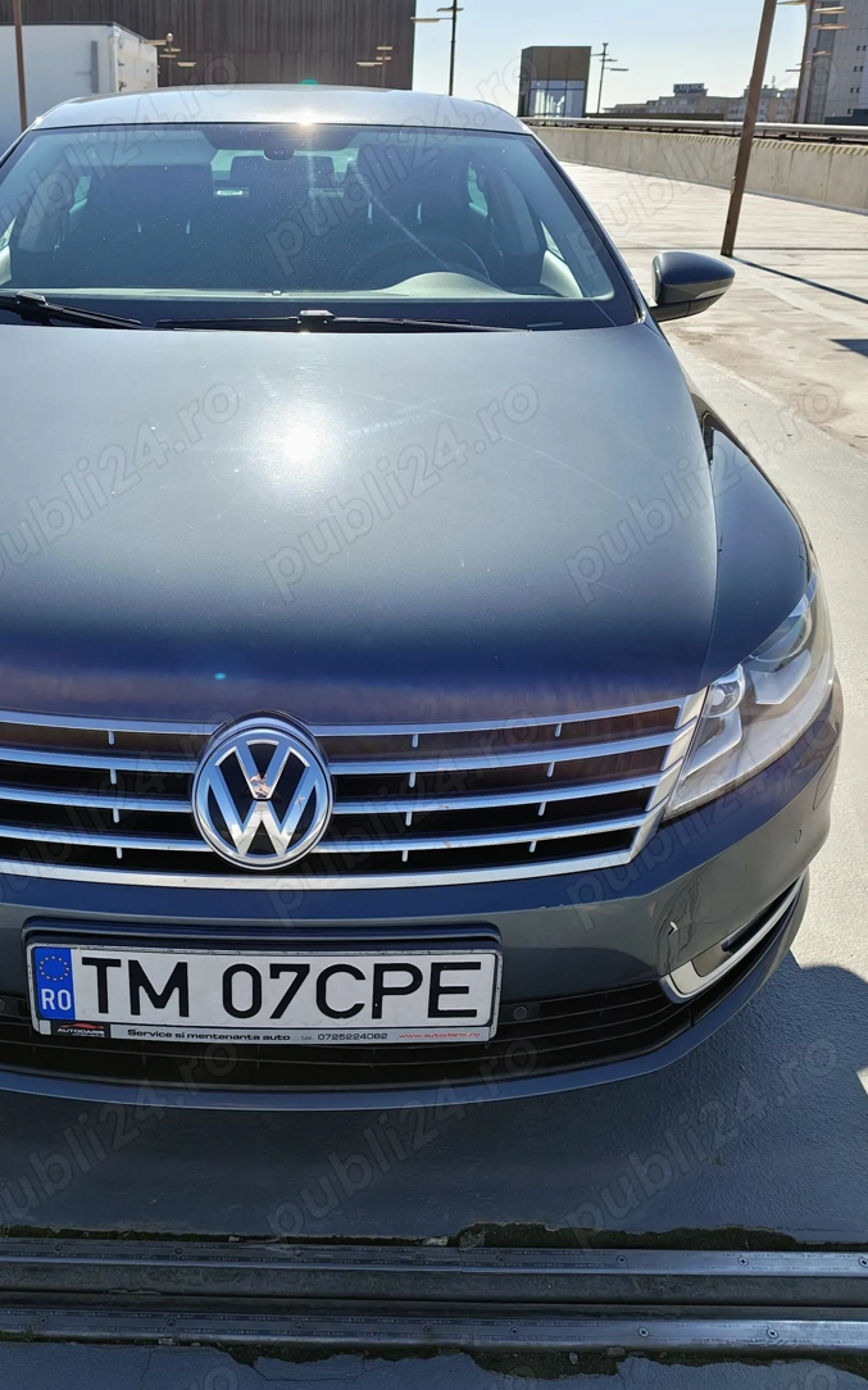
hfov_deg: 41.0
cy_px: 555
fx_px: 1136
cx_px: 250
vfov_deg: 62.3
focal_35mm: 30
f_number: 1.6
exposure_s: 1/954
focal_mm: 6.57
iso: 100
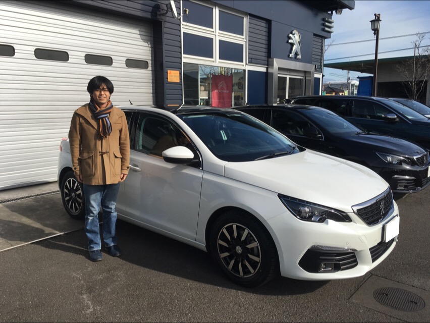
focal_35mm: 29
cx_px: 215
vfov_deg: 48.3
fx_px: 360
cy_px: 162
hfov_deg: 61.6
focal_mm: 4.15
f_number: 2.2
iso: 25
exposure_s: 1/1789
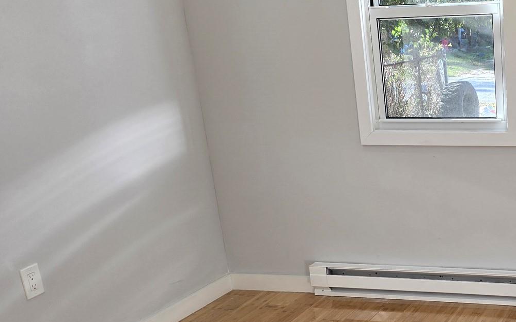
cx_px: 512
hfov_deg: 36.4
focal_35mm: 50
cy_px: 230
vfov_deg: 25.6
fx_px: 703
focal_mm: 6.3
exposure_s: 1/180
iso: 64
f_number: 1.7
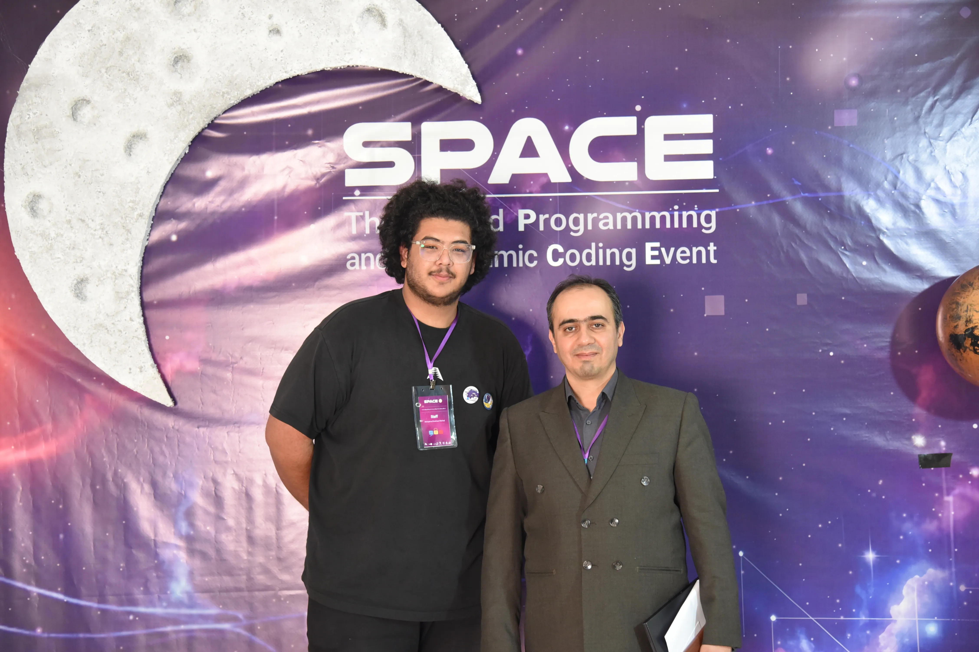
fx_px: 1414
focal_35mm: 52
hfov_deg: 38.2
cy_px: 326
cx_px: 490
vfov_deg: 26.0
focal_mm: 52
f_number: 4
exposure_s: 1/60
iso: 2200
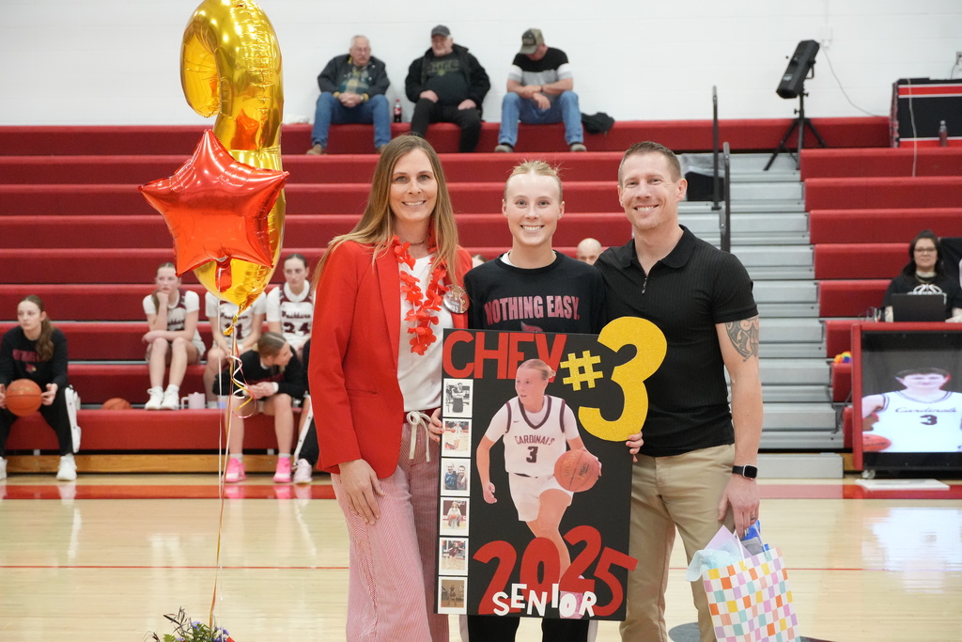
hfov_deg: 22.6
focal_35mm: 90
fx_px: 2405
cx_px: 481
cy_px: 321
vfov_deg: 15.2
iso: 6400
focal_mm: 60
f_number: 5.6
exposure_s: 1/320
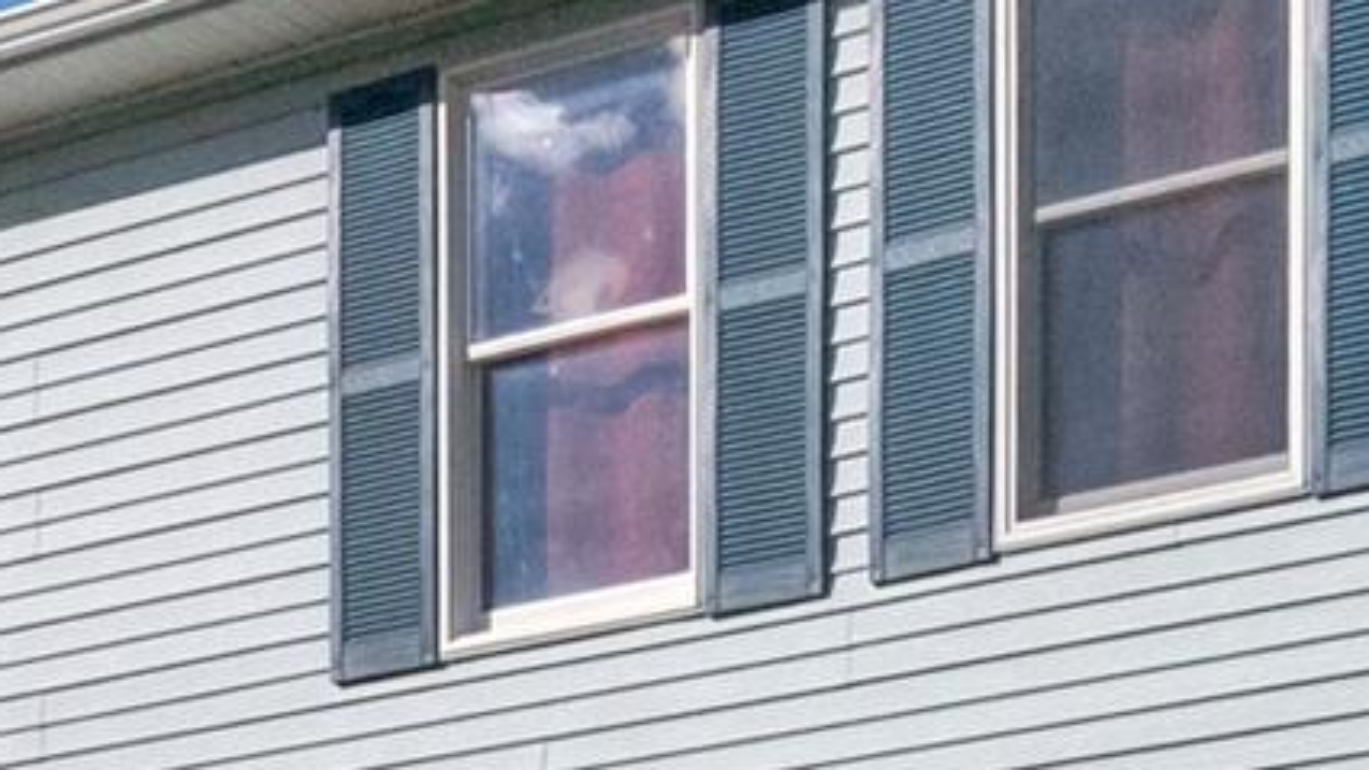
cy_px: 1168
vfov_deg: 9.7
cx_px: 445
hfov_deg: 17.7
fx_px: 4392
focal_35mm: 121
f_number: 13
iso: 2500
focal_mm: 16
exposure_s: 1/8000
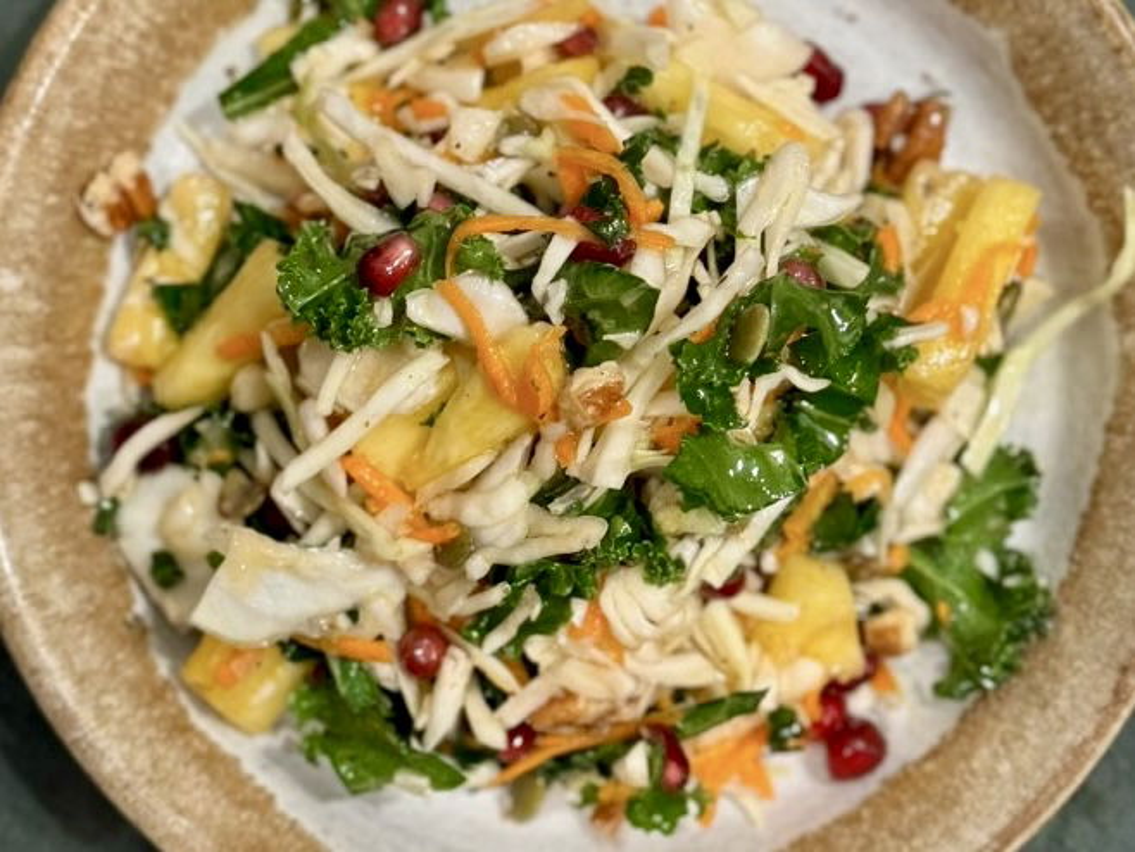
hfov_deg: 39.6
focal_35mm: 48
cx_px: 568
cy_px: 426
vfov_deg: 30.3
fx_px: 1574
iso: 250
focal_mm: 6.86
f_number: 1.78
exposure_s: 1/40
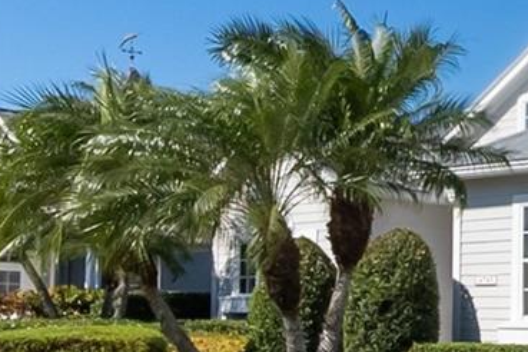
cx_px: 734
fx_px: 953
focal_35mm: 65
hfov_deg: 25.4
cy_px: 247
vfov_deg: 20.8
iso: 1600
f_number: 6.7
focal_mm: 10
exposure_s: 1/8000
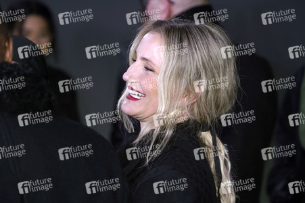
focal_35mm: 171
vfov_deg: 8.0
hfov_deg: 12.0
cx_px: 152
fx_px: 1448
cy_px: 102
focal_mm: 171
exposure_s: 1/160
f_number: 5.6
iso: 1000
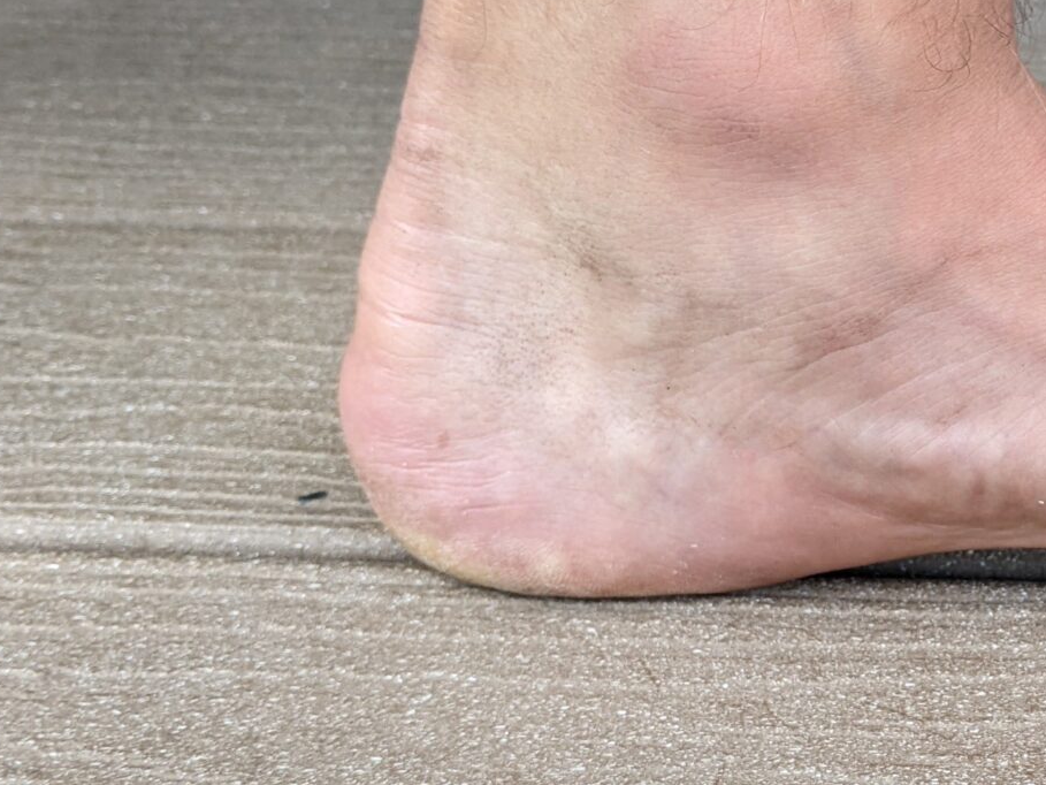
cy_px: 473
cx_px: 1053
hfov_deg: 24.5
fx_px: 2297
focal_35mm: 76
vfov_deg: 19.4
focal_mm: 4.44
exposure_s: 1/64.7
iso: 78
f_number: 1.8
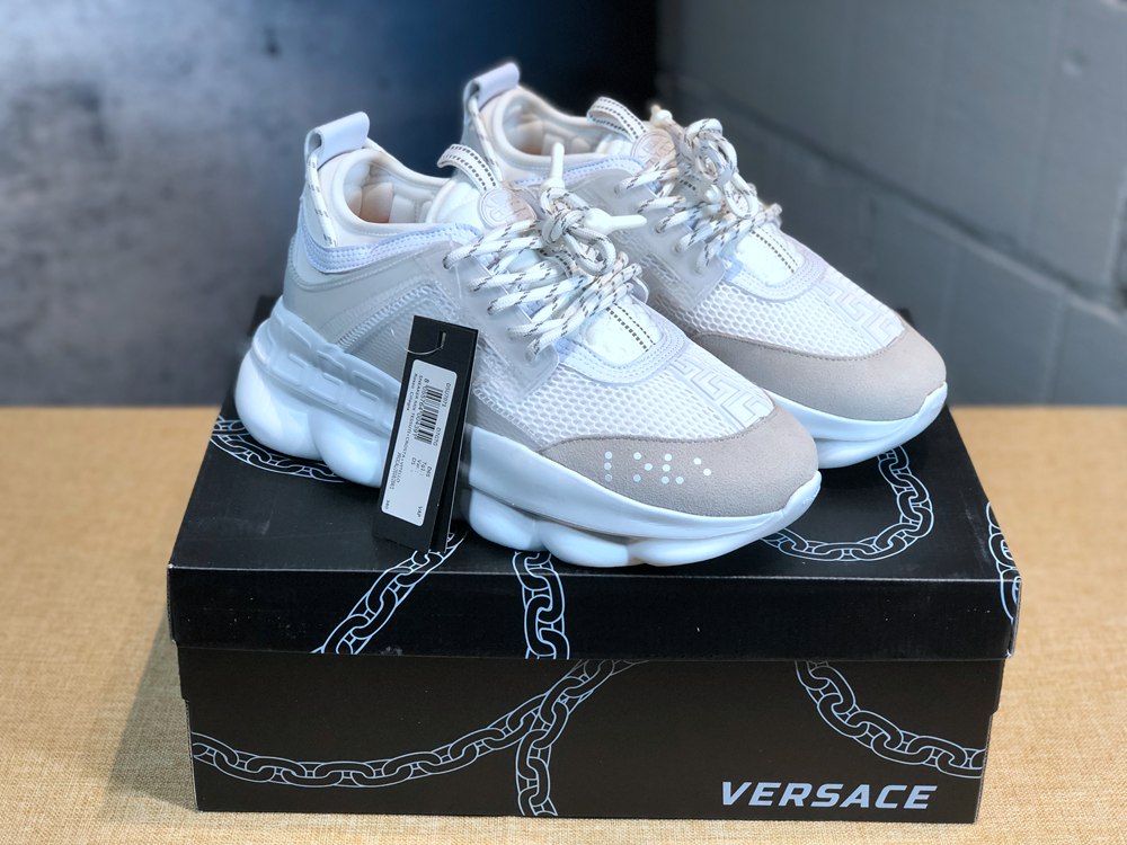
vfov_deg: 25.7
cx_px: 564
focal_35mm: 57
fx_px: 1856
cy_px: 422
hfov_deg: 33.8
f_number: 2.8
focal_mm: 6.6
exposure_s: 1/33
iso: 32
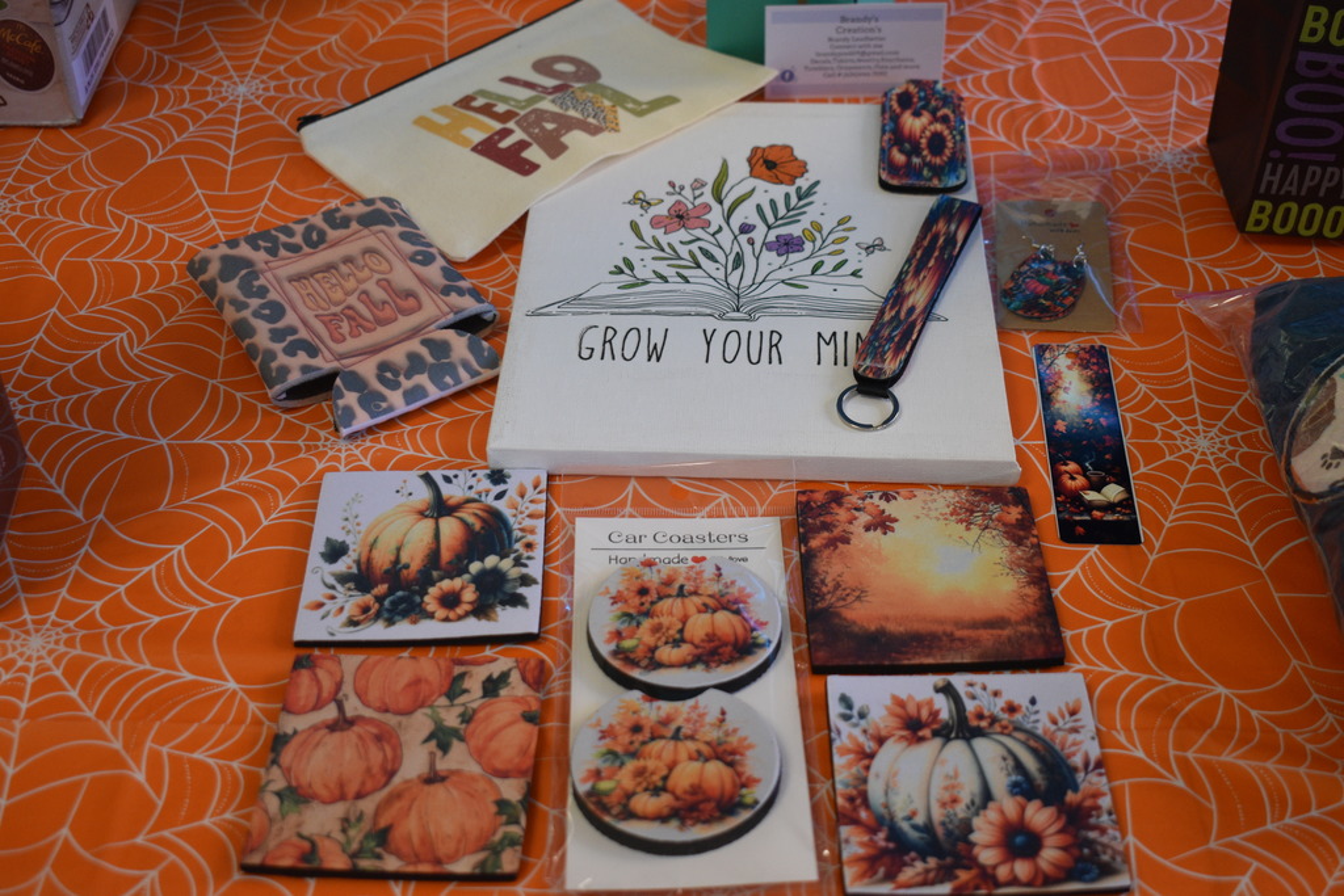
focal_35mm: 48
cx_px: 672
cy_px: 448
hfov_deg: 41.1
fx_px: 1792
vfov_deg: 28.1
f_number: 4.5
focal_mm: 32
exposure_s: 1/125
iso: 800
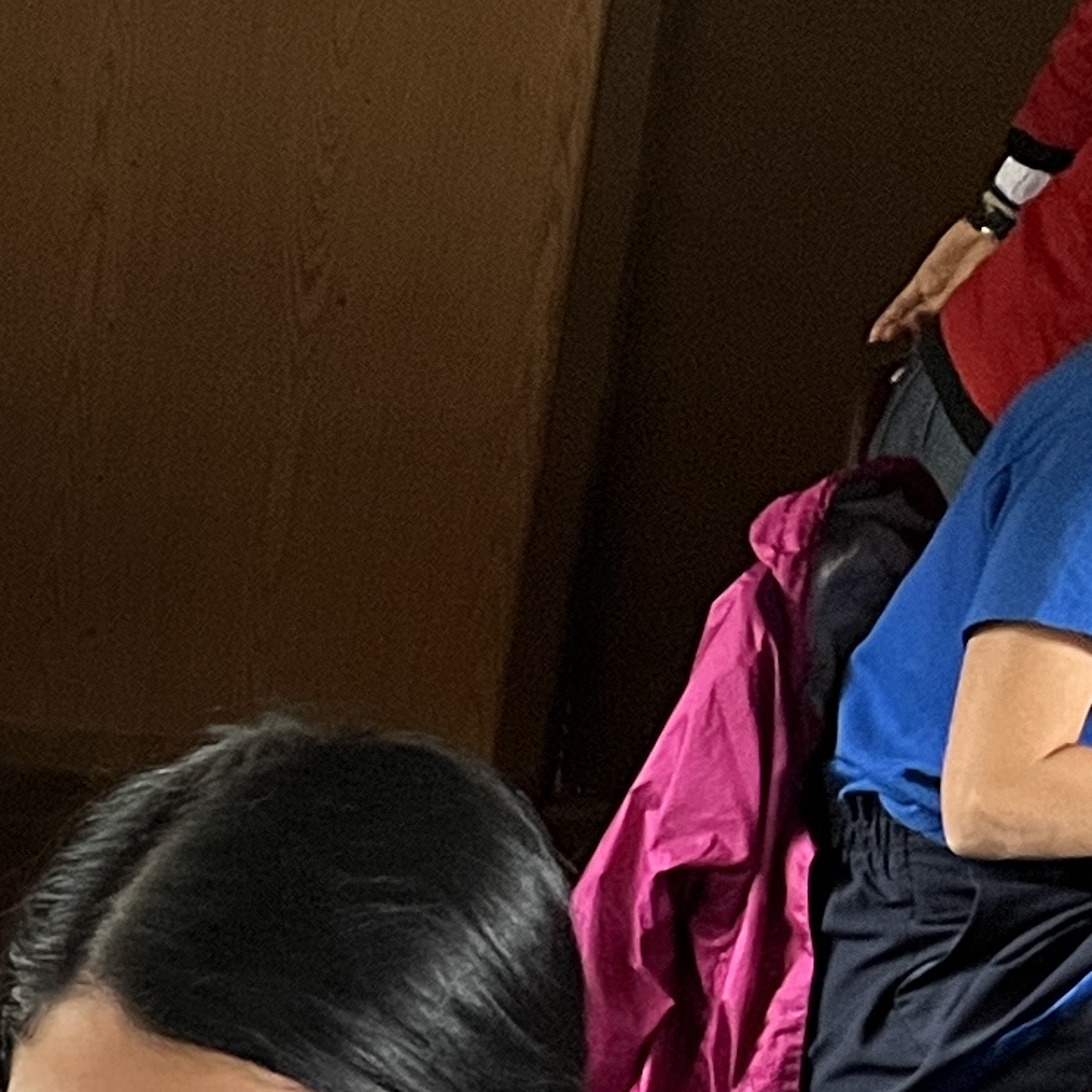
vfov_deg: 12.7
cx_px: -1396
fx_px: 4461
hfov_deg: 11.8
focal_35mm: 125
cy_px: 1964
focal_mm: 5.1
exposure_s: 1/60
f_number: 1.6
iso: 250
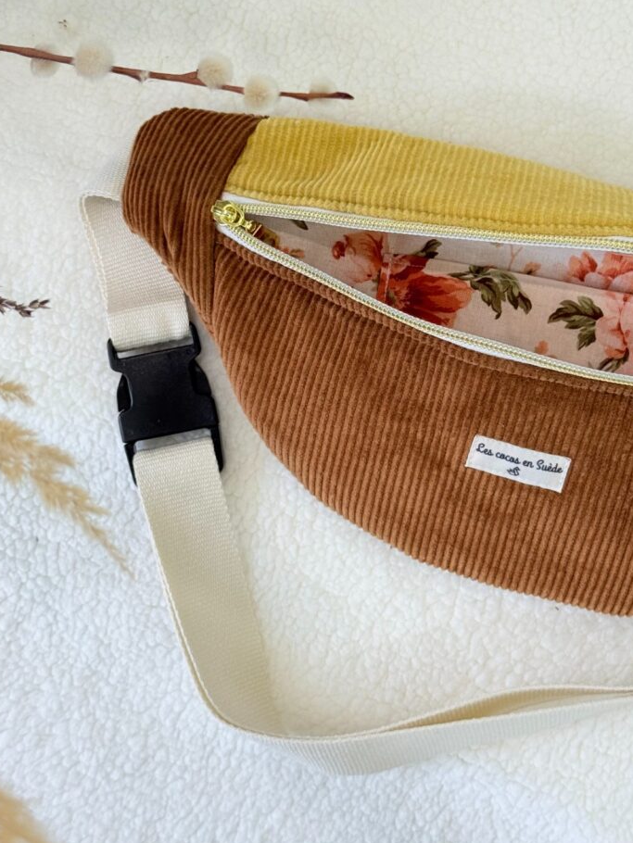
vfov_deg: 35.5
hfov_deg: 27.0
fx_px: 1316
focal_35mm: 54
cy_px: 396
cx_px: 319
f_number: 1.78
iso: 100
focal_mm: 6.76
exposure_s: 1/75
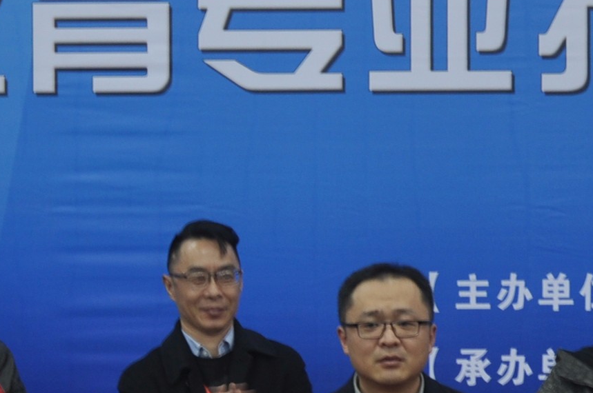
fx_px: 3141
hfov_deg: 10.8
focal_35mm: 191
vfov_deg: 7.2
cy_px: 285
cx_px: 242
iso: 200
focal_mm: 34
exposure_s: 1/10
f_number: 4
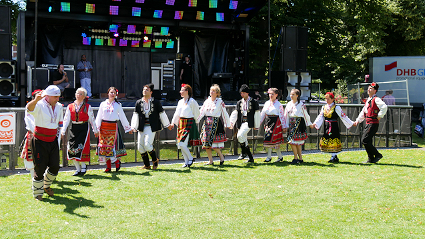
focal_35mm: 46
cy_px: 108
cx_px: 213
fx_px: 518
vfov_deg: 25.9
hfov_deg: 44.6
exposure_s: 1/320
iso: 200
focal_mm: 21
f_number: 5.6
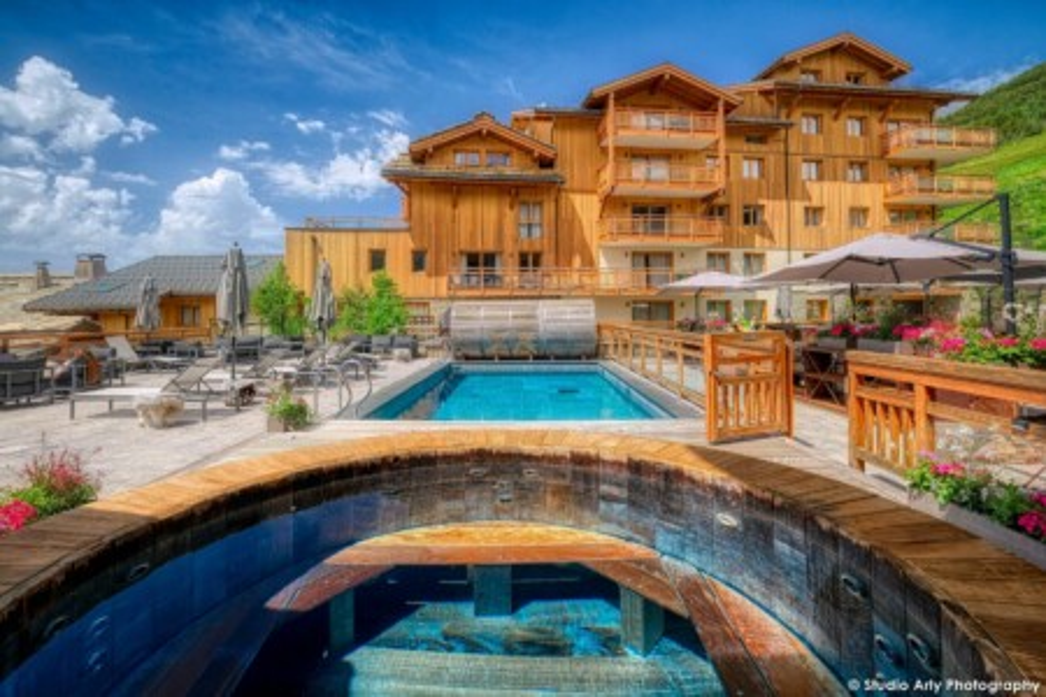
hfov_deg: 100.4
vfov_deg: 77.3
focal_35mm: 15
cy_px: 348
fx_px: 436
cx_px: 523
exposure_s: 1/240
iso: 400
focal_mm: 10
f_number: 8
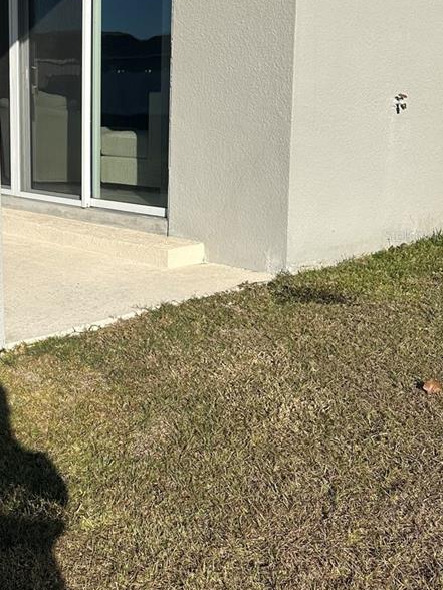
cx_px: 2
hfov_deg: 27.9
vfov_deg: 38.7
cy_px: 235
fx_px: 836
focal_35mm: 49
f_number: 1.78
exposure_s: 1/8197
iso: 80
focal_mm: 6.86
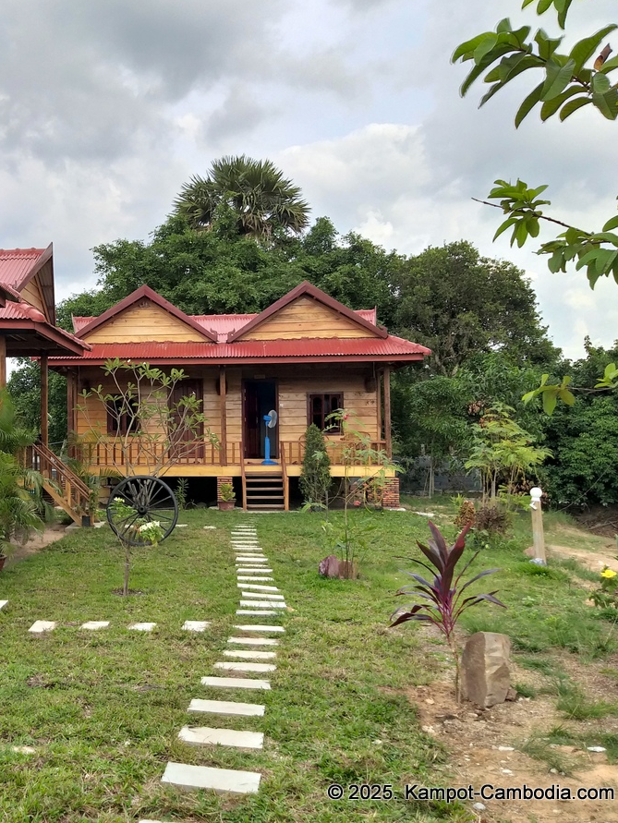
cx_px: 87
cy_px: 411
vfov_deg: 52.6
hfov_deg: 38.5
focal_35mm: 35
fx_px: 833
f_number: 1.7
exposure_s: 1/580
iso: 40
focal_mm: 3.93
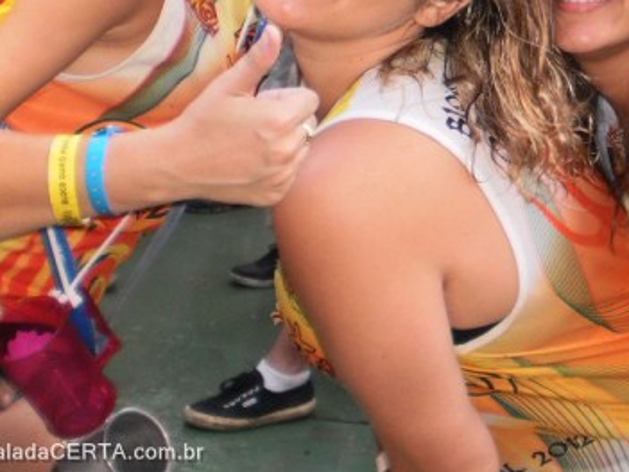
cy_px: -50
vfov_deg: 17.4
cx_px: 602
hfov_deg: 23.0
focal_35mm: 82
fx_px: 1489
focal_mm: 6.3
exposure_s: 1/30
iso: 125
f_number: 3.1
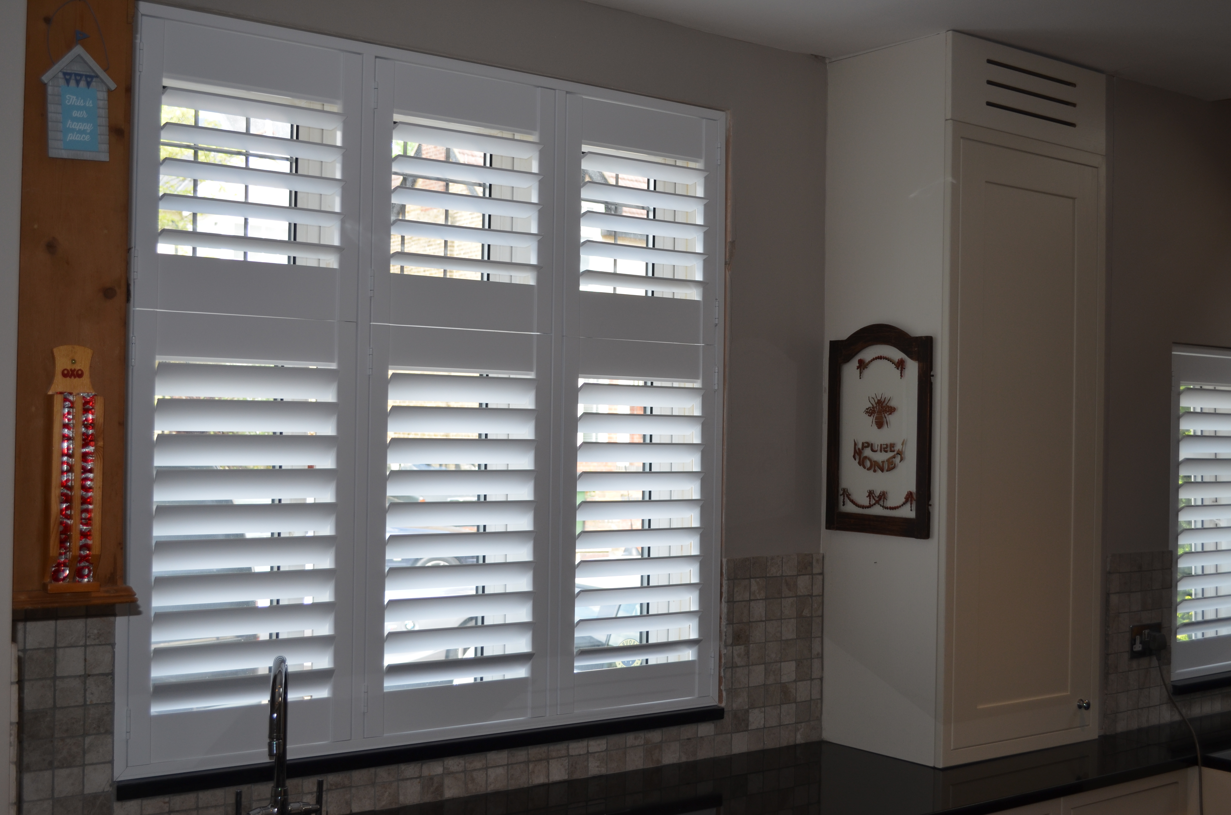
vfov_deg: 31.8
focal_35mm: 42
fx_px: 1433
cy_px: 408
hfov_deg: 46.5
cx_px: 616
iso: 220
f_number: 4.5
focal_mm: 28
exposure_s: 1/125
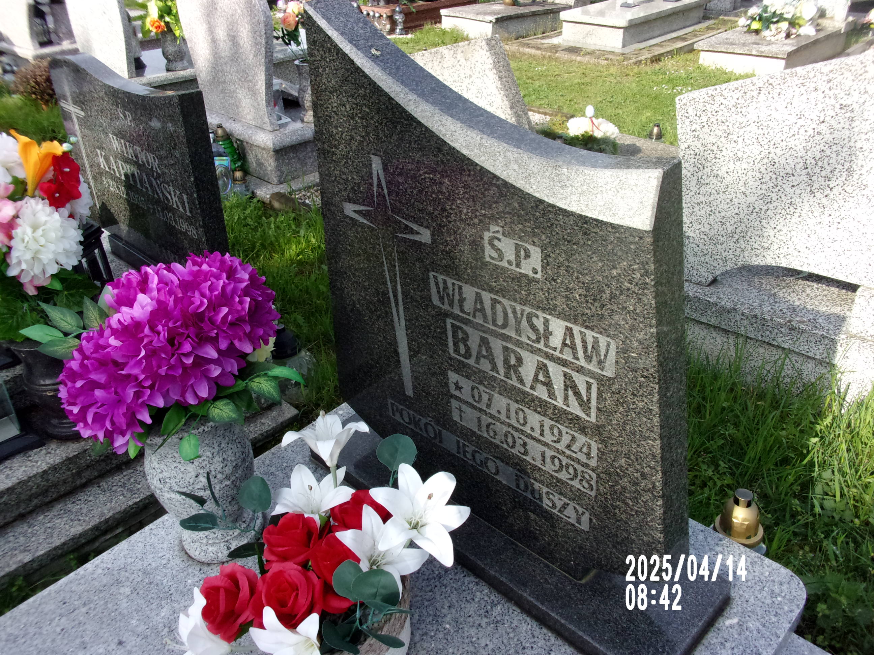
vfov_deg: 49.7
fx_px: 707
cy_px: 328
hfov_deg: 63.4
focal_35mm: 28
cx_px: 437
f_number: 10.8
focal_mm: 5.1
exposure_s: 1/105
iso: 200
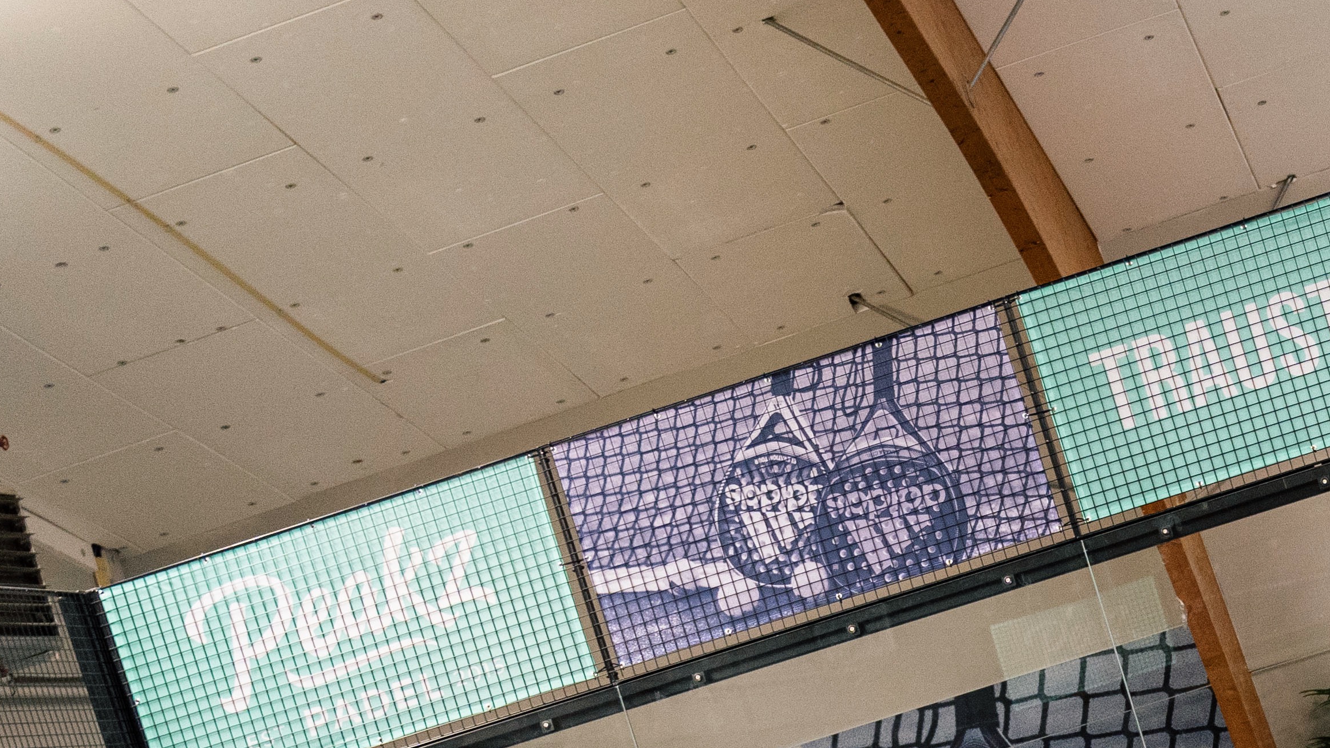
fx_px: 3245
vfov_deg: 12.7
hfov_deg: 22.4
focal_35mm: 92
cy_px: 984
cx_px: 1300
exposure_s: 1/160
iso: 2000
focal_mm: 34
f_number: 2.8
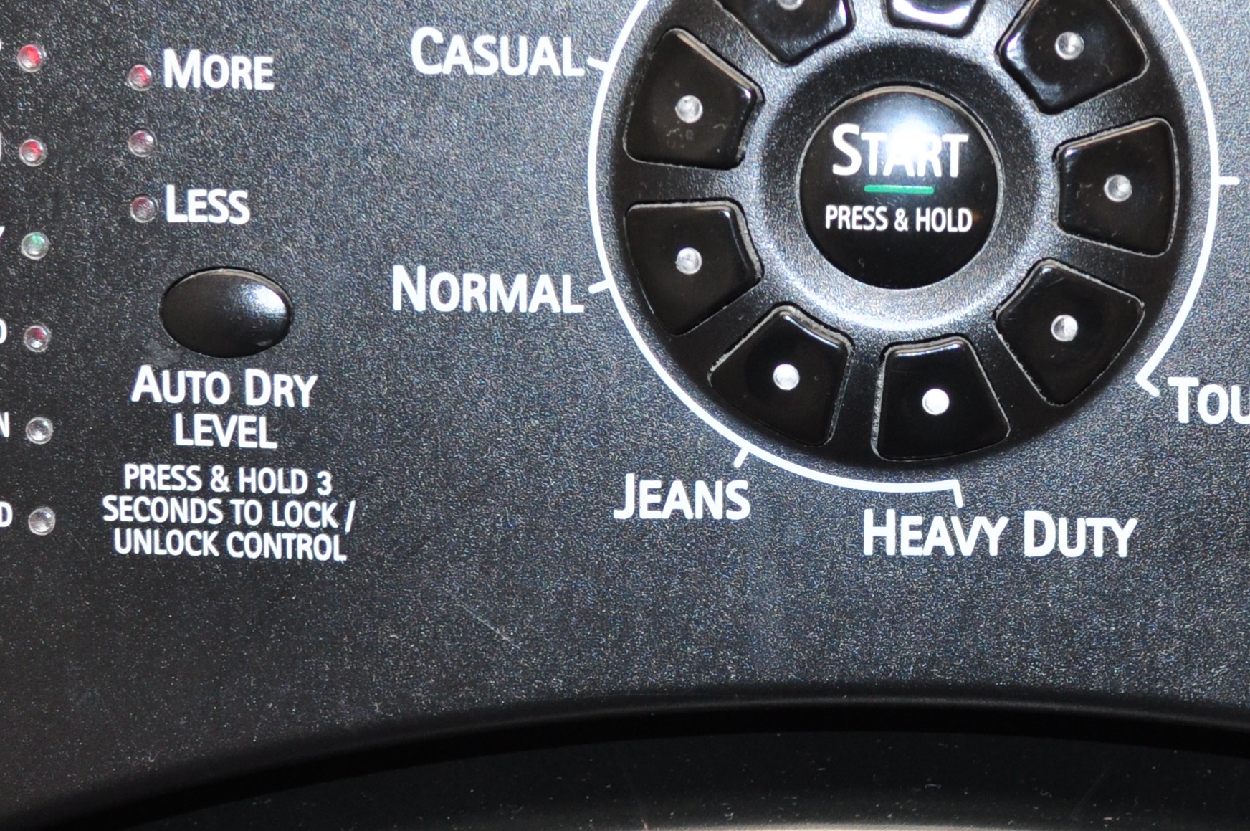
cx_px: 872
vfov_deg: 11.6
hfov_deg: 17.3
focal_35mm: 118
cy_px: 460
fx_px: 4093
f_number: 5
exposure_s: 1/50
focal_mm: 32
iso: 500
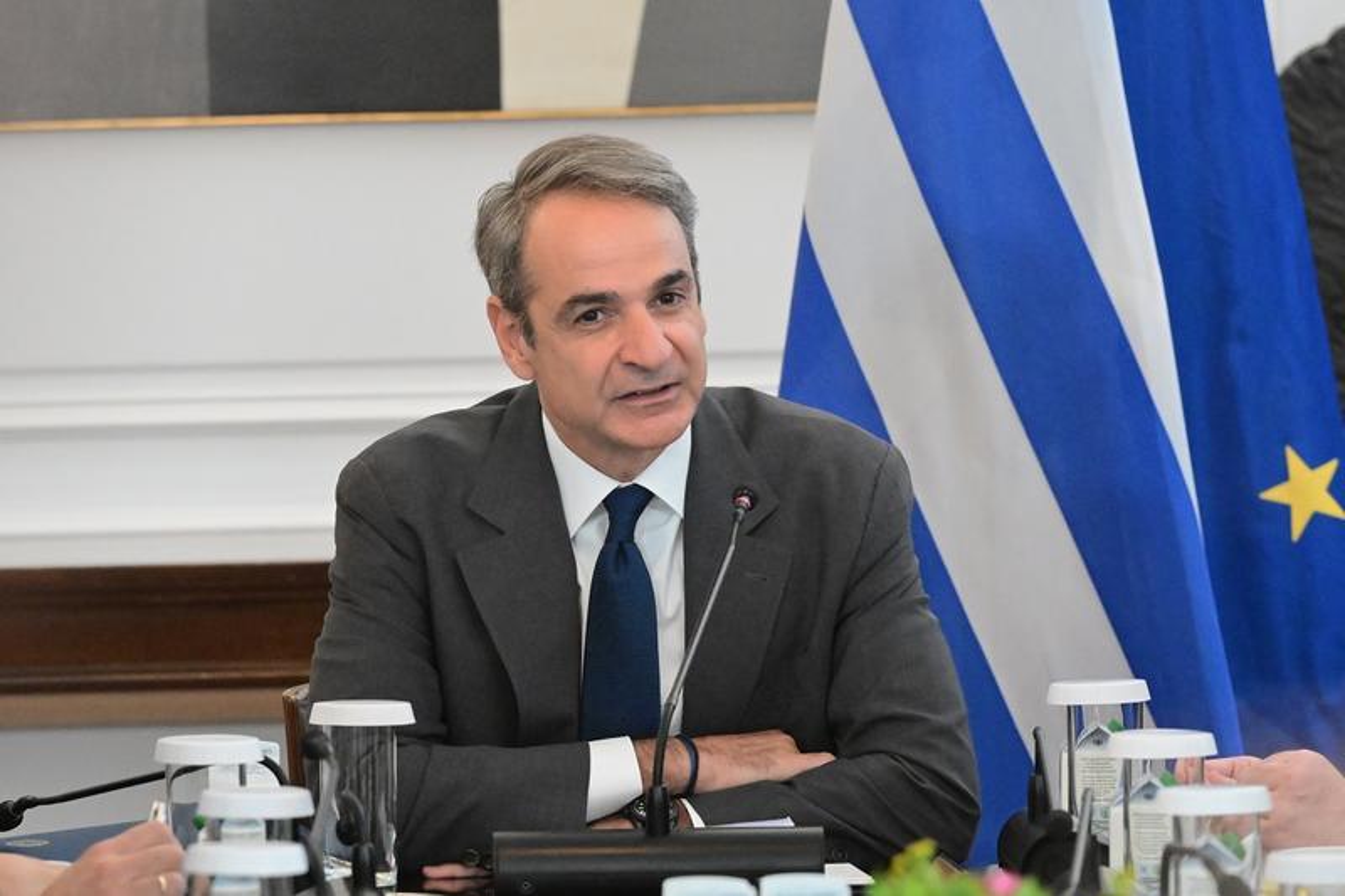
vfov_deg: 4.6
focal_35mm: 300
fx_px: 11205
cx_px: 672
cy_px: 448
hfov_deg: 6.9
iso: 10000
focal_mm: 200
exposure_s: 1/500
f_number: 6.3
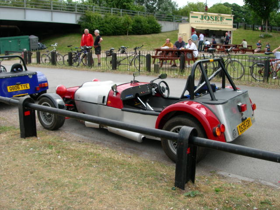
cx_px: 140
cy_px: 105
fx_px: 307
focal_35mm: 38
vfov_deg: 37.7
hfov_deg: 49.0
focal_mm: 7.8
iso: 50
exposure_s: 1/221
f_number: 4.8
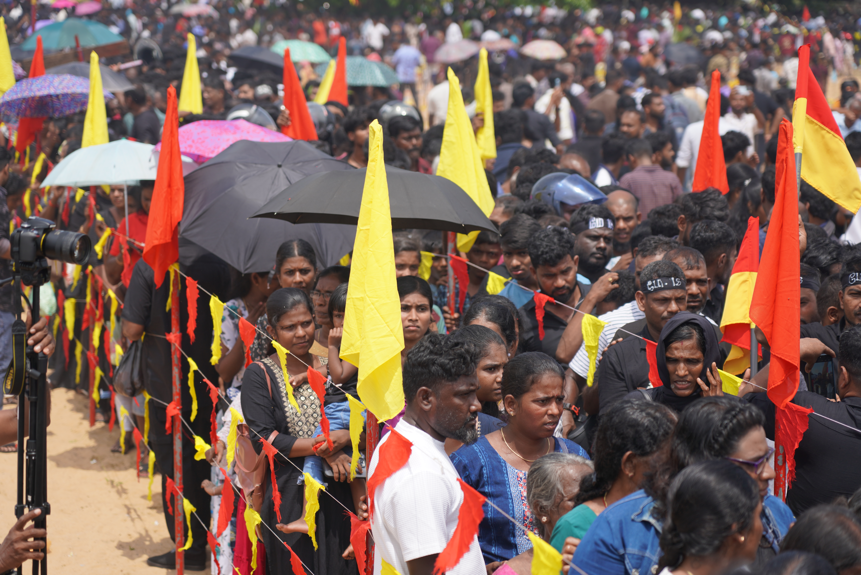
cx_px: 430
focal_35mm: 105
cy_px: 288
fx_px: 2511
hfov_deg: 19.5
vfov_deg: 13.0
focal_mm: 105
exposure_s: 1/800
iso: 100
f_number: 4.5
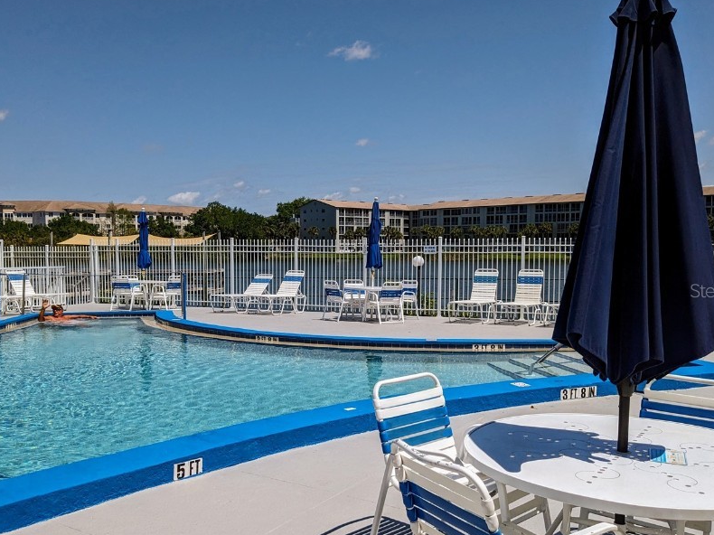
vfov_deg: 40.6
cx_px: 313
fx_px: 722
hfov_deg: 52.5
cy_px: 290
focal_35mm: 35
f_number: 1.73
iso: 76
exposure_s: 1/11628
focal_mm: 4.38
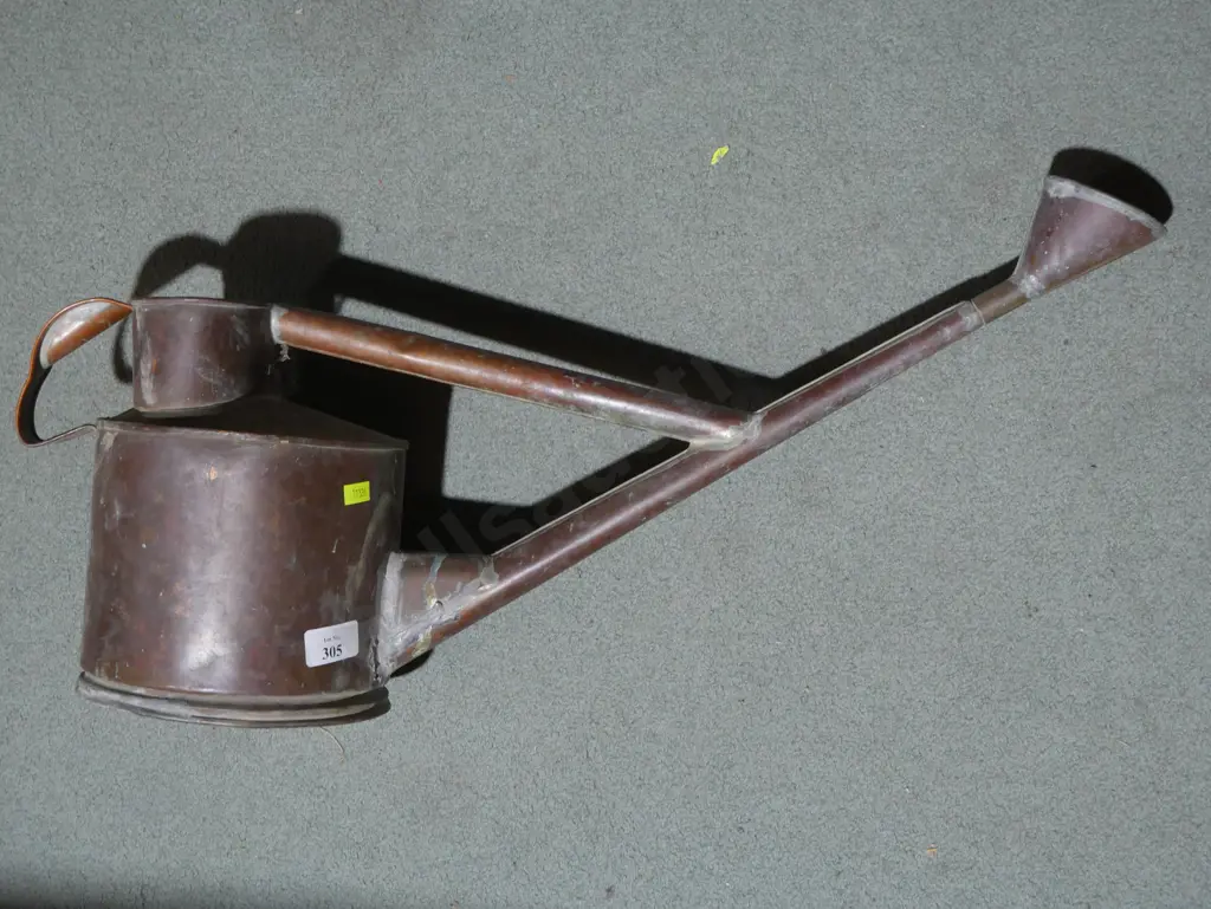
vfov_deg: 29.1
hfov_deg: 38.2
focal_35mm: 50
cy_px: 454
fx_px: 1750
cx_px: 606
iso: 800
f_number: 5.3
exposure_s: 1/60
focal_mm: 25
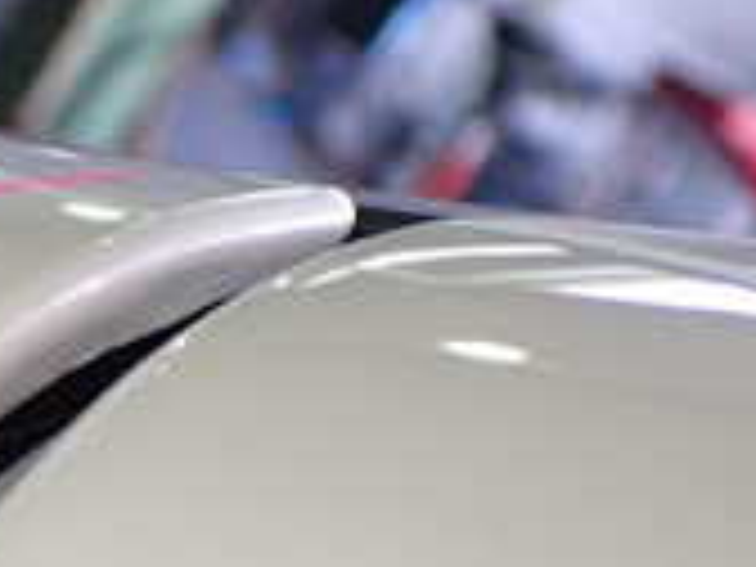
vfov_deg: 13.7
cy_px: 490
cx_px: -374
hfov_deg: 16.7
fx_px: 2337
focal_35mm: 107
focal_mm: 5.4
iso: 250
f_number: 2.3
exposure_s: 1/125
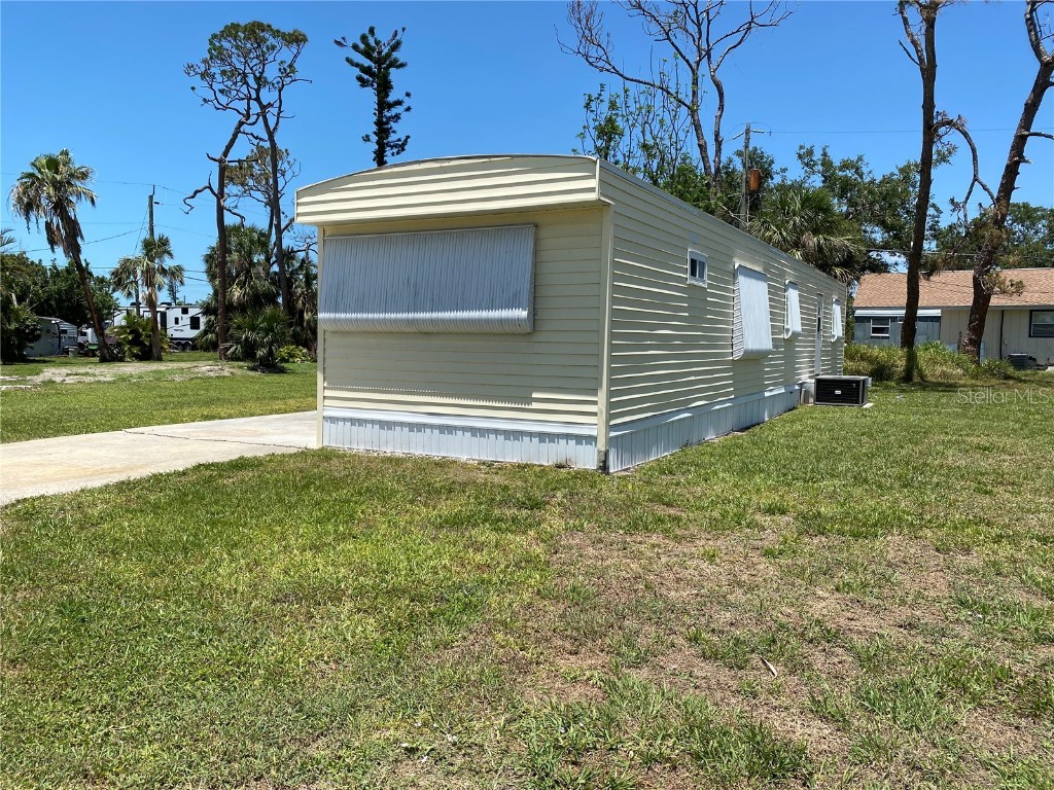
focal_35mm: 26
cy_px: 395
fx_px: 792
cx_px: 527
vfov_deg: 53.1
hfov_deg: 67.3
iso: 32
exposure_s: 1/3125
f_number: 1.8
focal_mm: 4.25
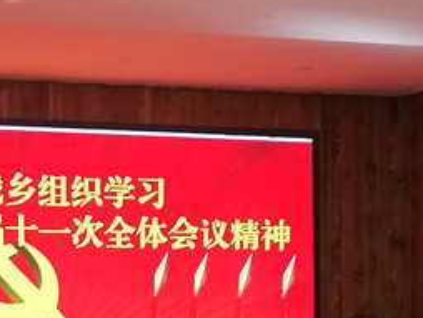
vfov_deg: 9.9
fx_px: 1798
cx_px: 280
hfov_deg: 13.4
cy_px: 414
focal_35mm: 147
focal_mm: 5.4
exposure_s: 1/33.3
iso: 64
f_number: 1.8
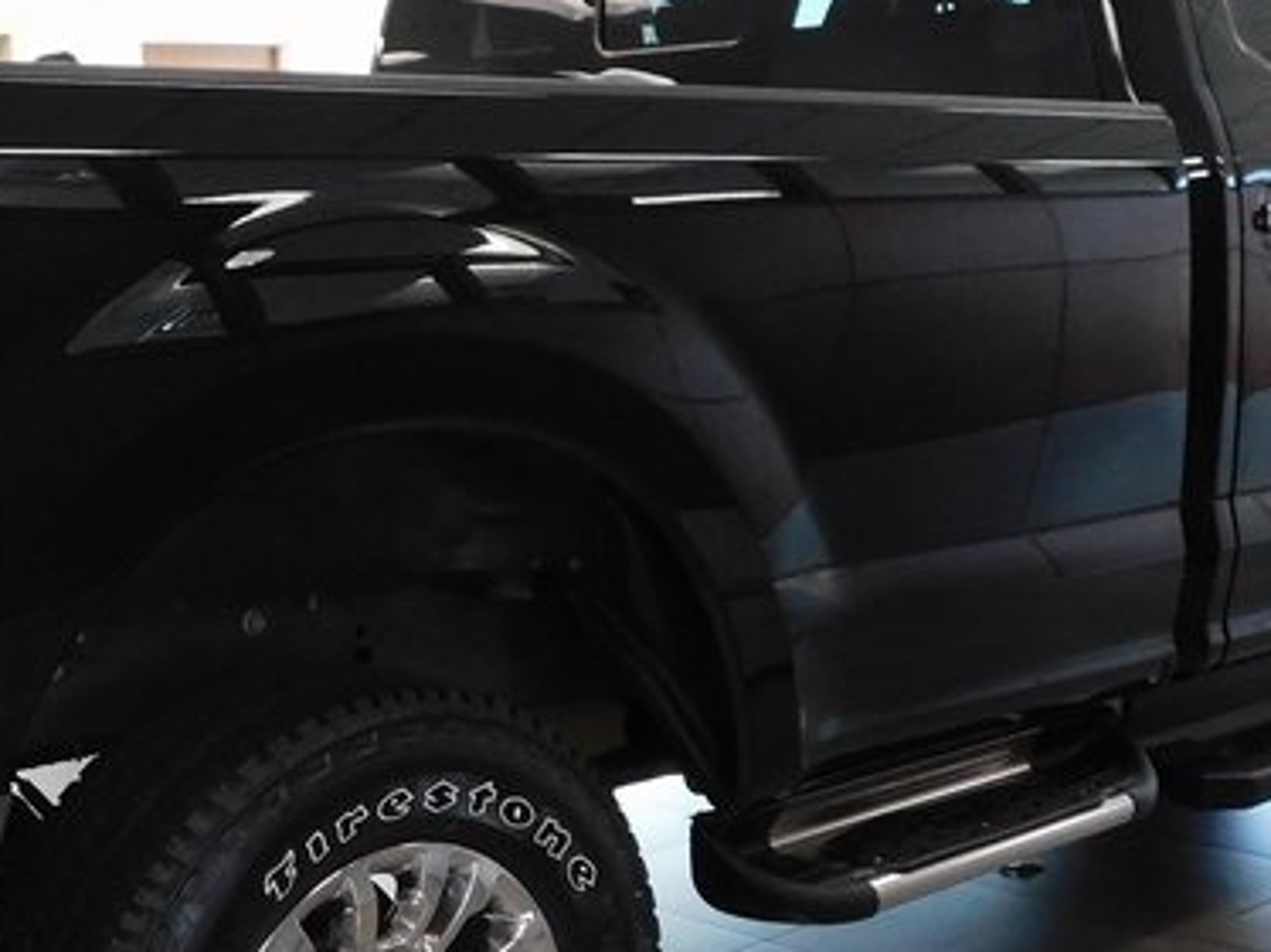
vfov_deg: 23.2
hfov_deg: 30.5
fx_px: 2312
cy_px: 605
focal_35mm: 63
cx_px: 411
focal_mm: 4
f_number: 3
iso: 400
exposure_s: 1/30
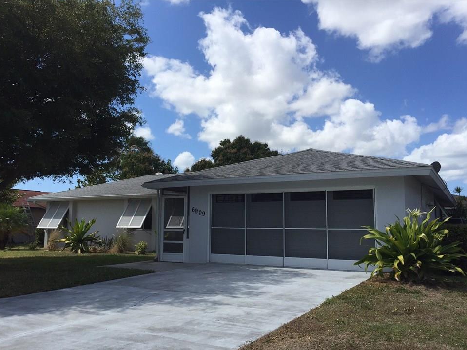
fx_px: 418
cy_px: 186
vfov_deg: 45.4
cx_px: 238
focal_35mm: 31
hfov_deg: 58.4
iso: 32
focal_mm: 4.15
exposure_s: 1/3300
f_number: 2.2
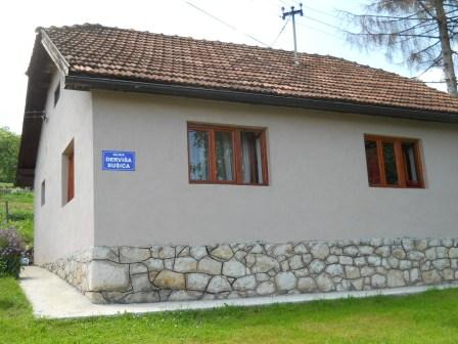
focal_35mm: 41
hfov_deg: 45.8
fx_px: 542
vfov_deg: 35.1
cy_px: 172
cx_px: 229
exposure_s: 1/250
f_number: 3.1
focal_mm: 6.72
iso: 80
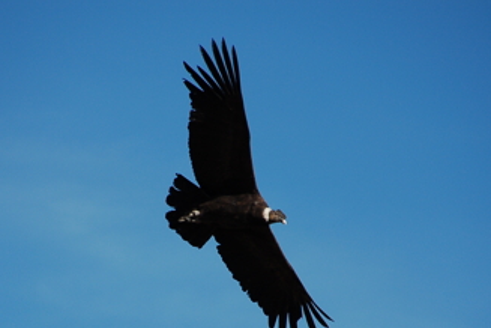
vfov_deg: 2.2
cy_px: 227
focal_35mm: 630
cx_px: 200
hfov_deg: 3.3
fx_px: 8592
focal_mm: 250
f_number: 6.3
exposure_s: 1/1000
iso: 200
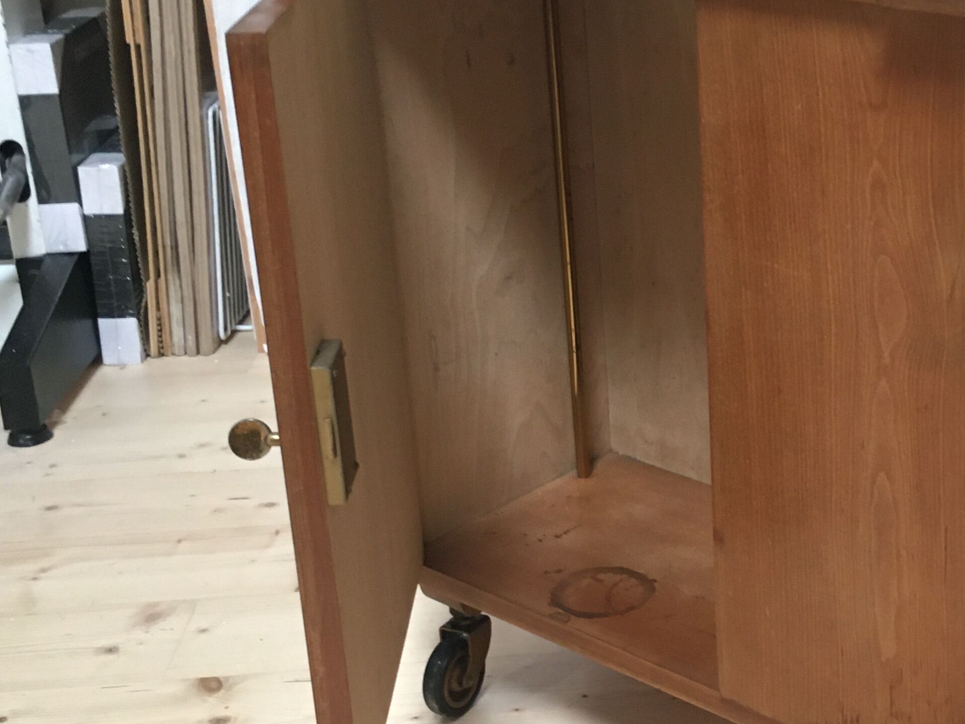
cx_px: 793
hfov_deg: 30.8
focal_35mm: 61
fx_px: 1701
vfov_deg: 24.0
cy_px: 319
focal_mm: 4.15
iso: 160
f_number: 2.2
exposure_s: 1/33
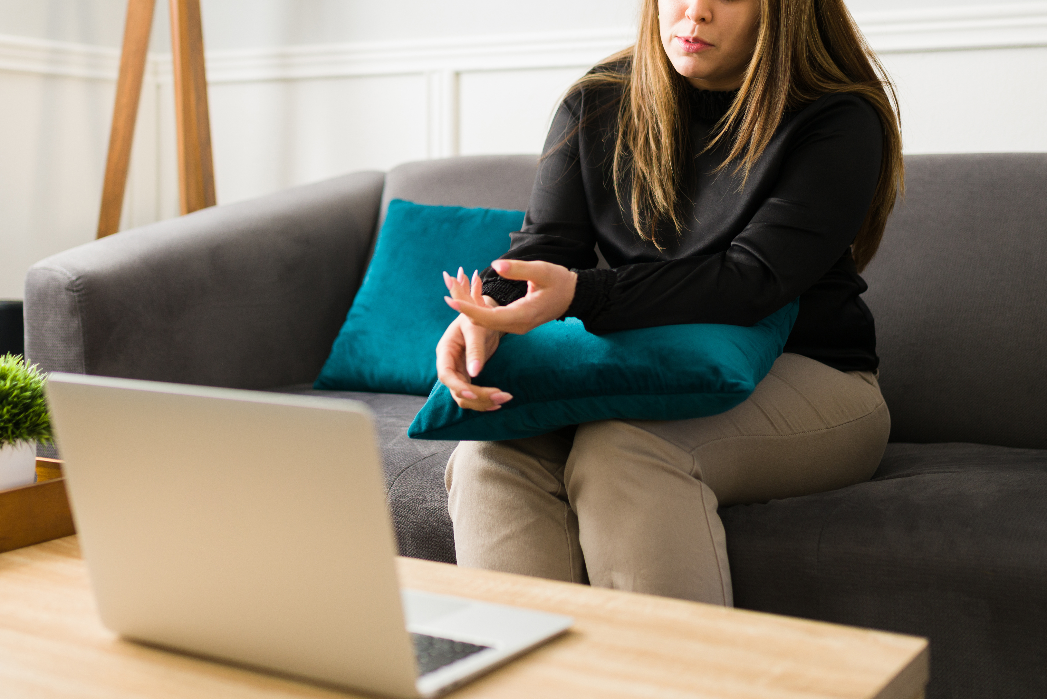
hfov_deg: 38.9
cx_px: 487
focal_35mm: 51
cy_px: 242
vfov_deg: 26.4
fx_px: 1483
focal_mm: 35
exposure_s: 1/160
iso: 320
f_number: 1.8
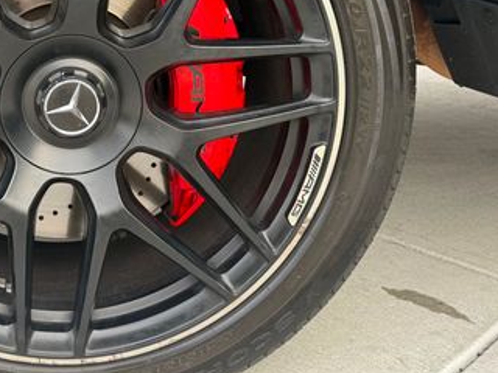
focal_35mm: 48
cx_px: 81
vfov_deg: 29.7
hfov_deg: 37.8
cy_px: 82
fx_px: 691
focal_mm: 6.76
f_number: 1.78
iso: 100
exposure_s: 1/121
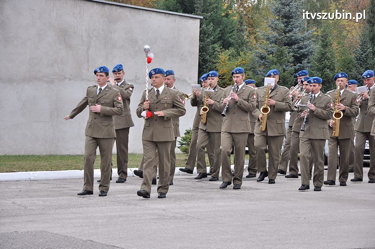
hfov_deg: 15.2
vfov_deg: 10.1
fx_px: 1405
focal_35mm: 135
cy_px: 124
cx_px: 188
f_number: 6.3
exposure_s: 1/640
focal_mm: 90
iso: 500
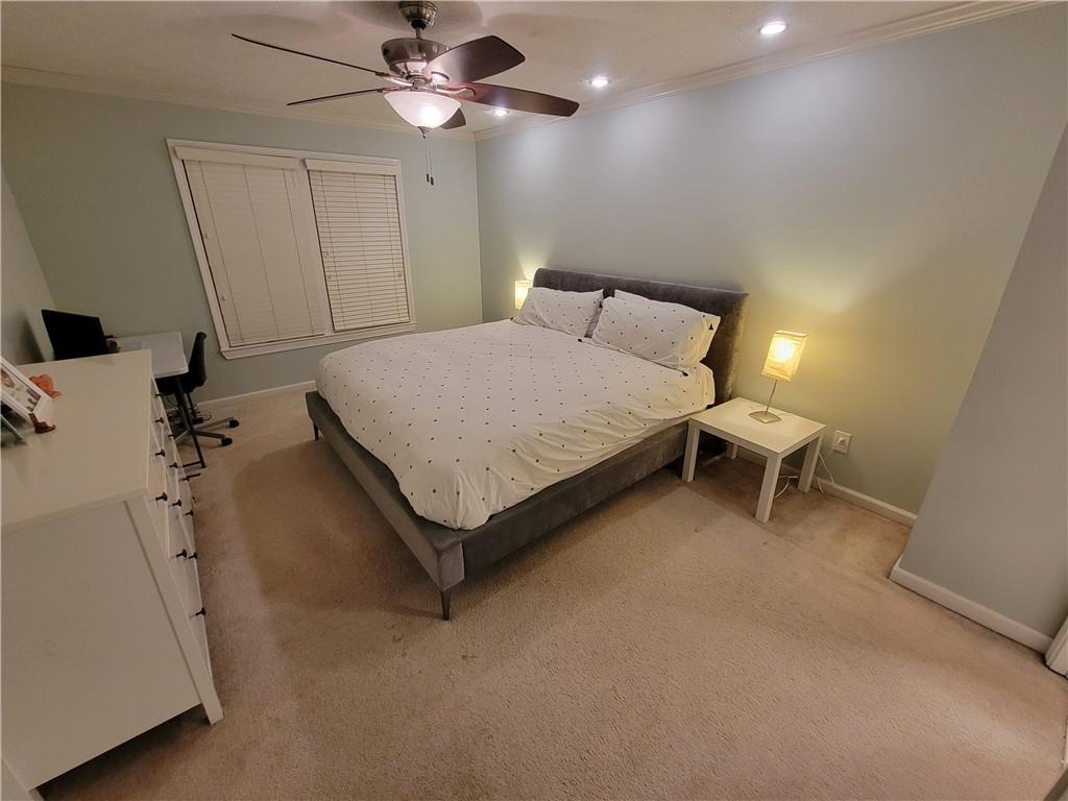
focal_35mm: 13
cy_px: 400
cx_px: 534
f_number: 2.2
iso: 320
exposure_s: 1/60
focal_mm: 2.2
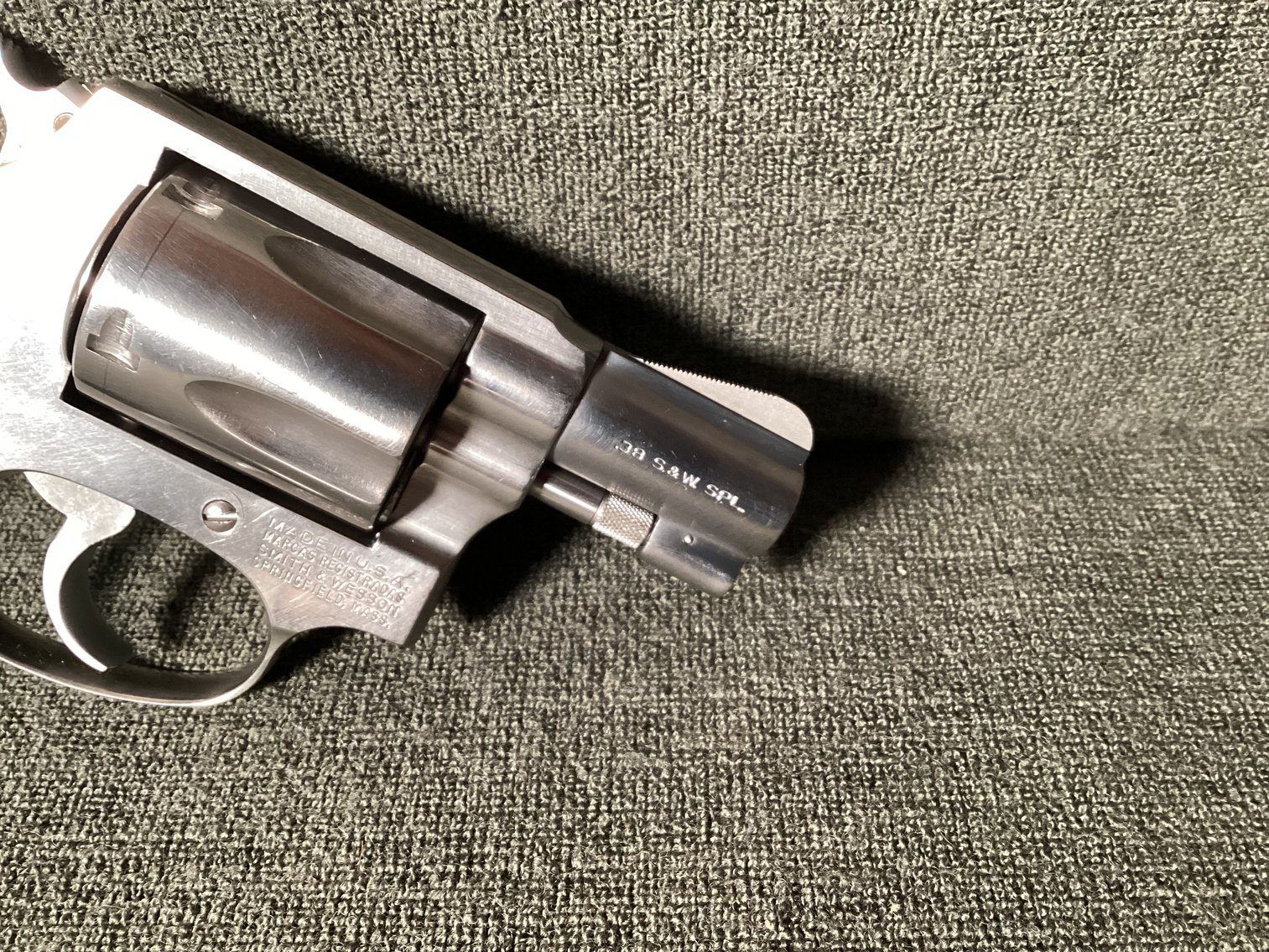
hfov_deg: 58.3
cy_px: 476
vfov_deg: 45.4
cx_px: 634
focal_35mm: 31
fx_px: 1137
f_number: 2.4
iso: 400
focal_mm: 3.3
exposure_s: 1/40
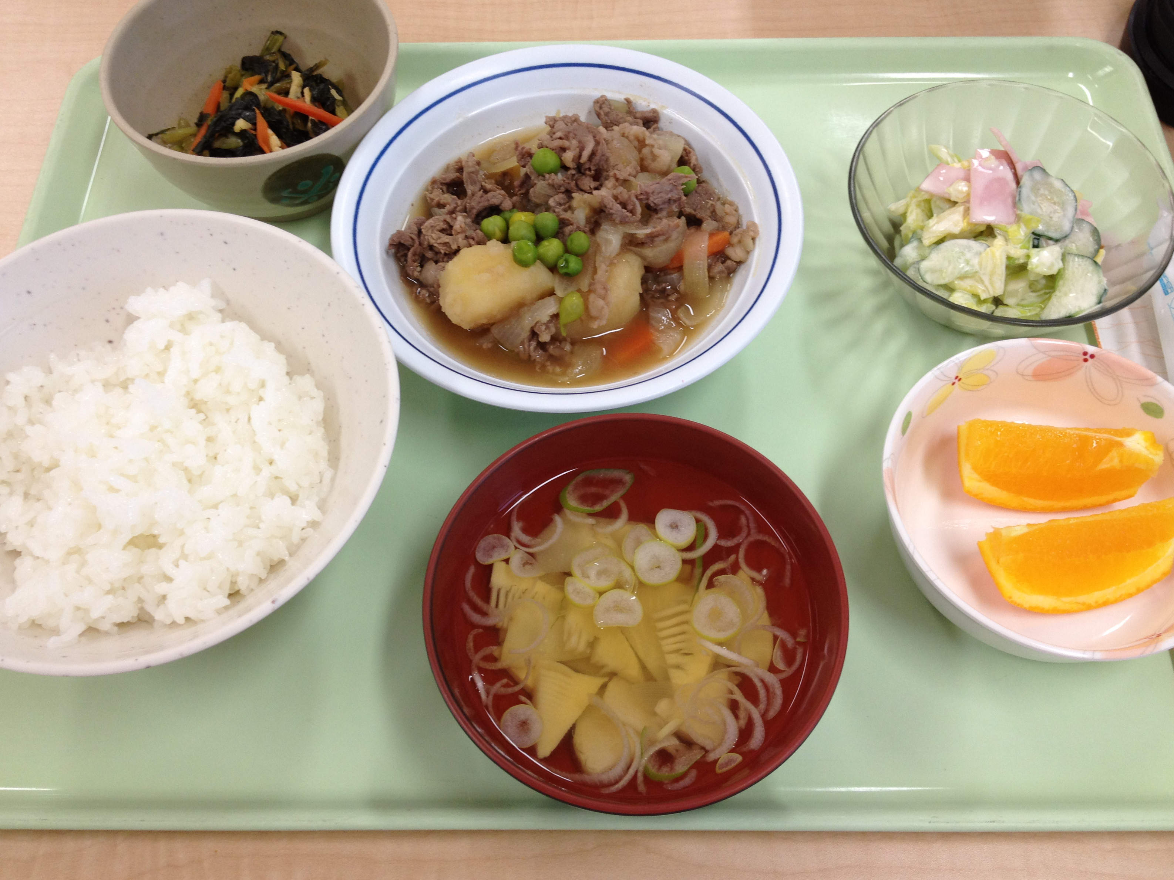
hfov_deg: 51.3
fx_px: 1221
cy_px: 431
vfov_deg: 39.7
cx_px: 574
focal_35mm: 36
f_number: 2.4
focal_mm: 4.28
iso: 64
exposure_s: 1/40
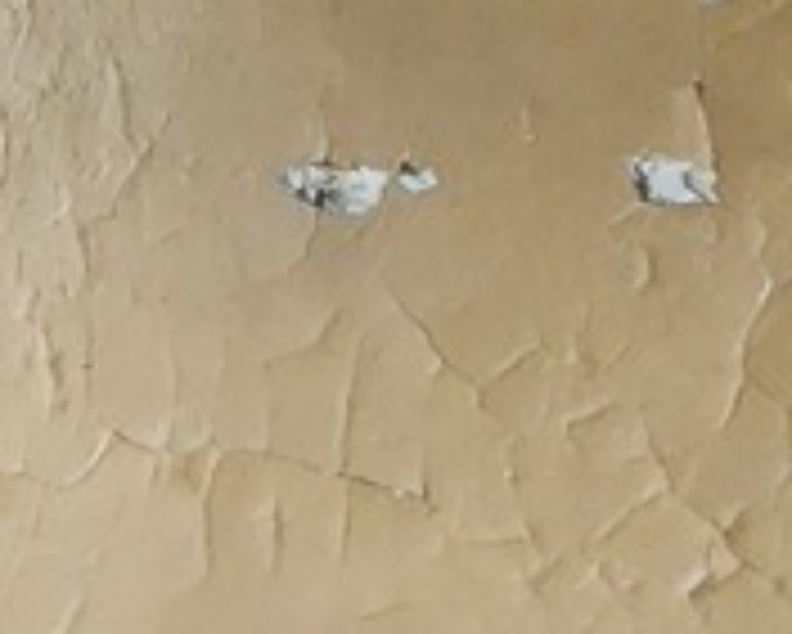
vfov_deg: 14.8
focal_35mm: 104
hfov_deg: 11.7
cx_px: -1476
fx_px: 2439
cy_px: 387
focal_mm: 2.2
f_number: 2.2
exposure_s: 1/30
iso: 320
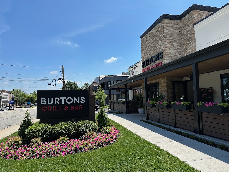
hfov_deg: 71.6
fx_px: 159
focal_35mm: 24
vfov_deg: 56.8
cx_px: 114
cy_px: 86
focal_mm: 6.86
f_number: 1.78
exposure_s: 1/4762
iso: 80
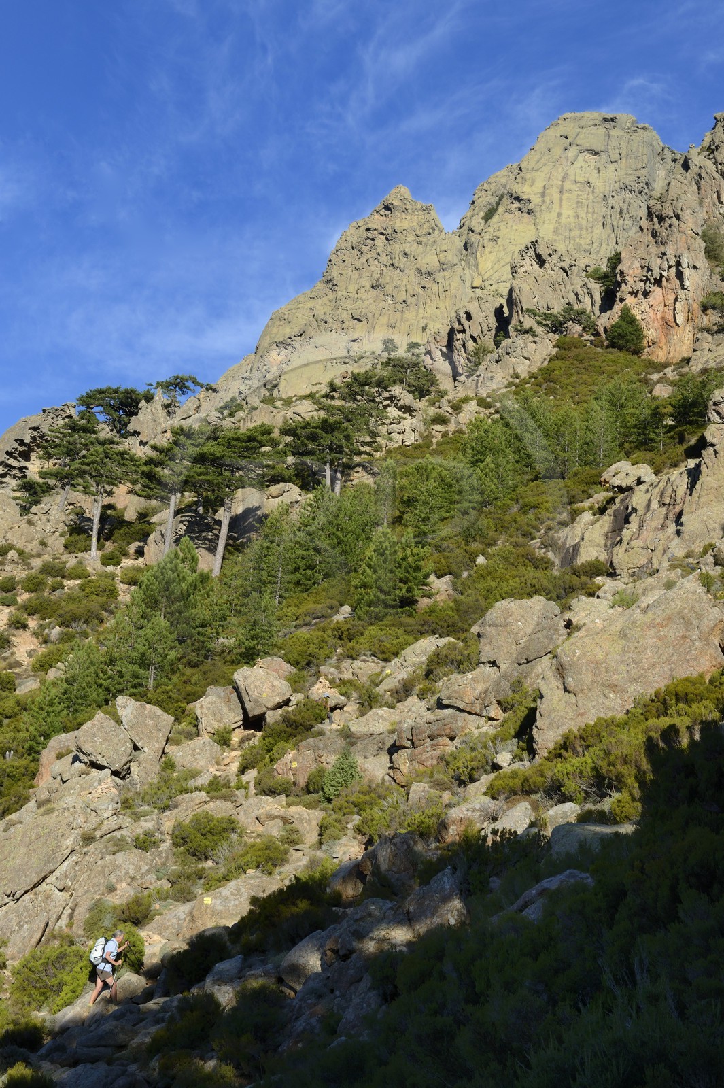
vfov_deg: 34.5
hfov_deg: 23.4
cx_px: 362
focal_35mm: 58
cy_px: 544
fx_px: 1751
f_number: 18
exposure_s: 1/100
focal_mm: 58
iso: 200
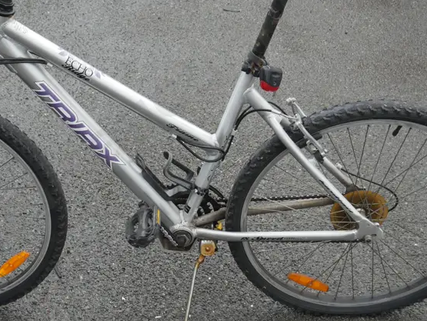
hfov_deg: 32.4
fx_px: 728
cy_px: 117
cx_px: 144
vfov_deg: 24.8
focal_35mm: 59
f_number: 4
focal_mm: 16
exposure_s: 1/125
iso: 200
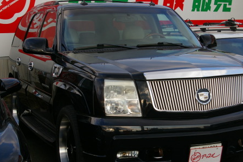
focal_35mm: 71
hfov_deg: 28.5
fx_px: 477
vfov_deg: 19.2
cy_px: 87
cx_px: 149
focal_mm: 33
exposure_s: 1/125
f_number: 6.7
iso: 200
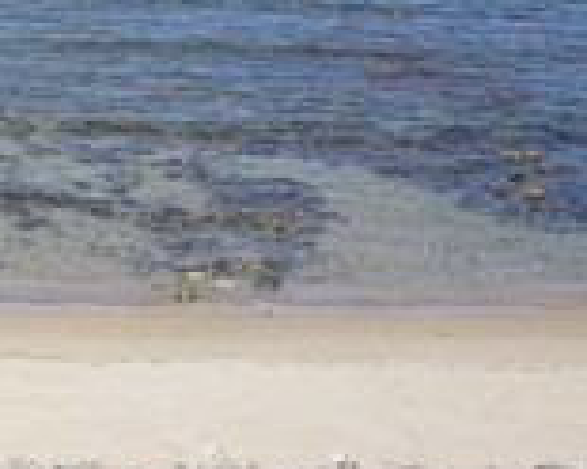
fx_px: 1598
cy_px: 64
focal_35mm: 92
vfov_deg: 16.5
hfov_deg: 18.5
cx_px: -280
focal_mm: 22
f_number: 11
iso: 200
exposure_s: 1/250
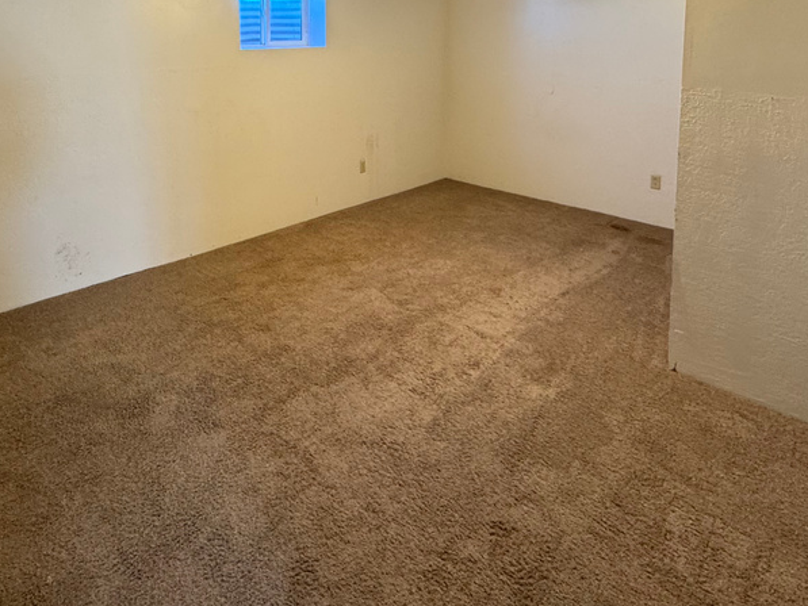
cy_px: 89
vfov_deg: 51.8
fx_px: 560
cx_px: 318
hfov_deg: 70.7
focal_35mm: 24
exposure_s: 1/60
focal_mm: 2.22
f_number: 2.2
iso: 160
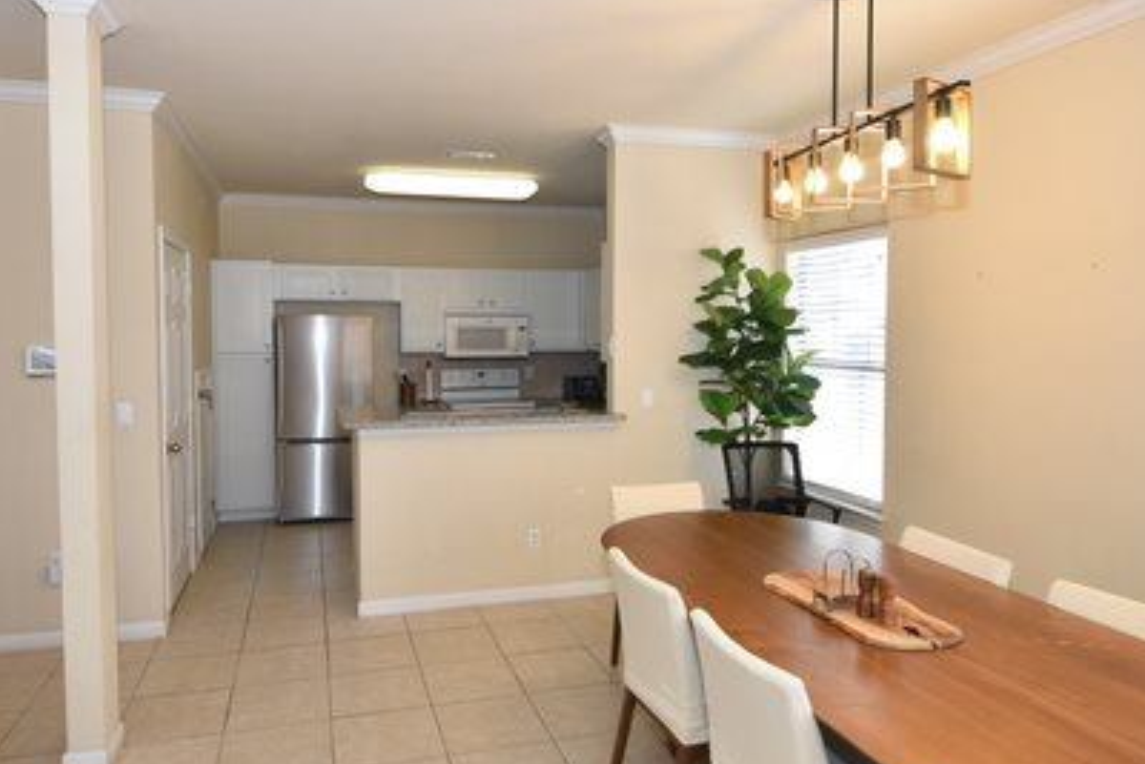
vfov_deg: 53.1
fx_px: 764
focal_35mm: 24
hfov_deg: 73.7
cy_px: 356
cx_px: 538
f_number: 4.5
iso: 800
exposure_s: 1/160
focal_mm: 10
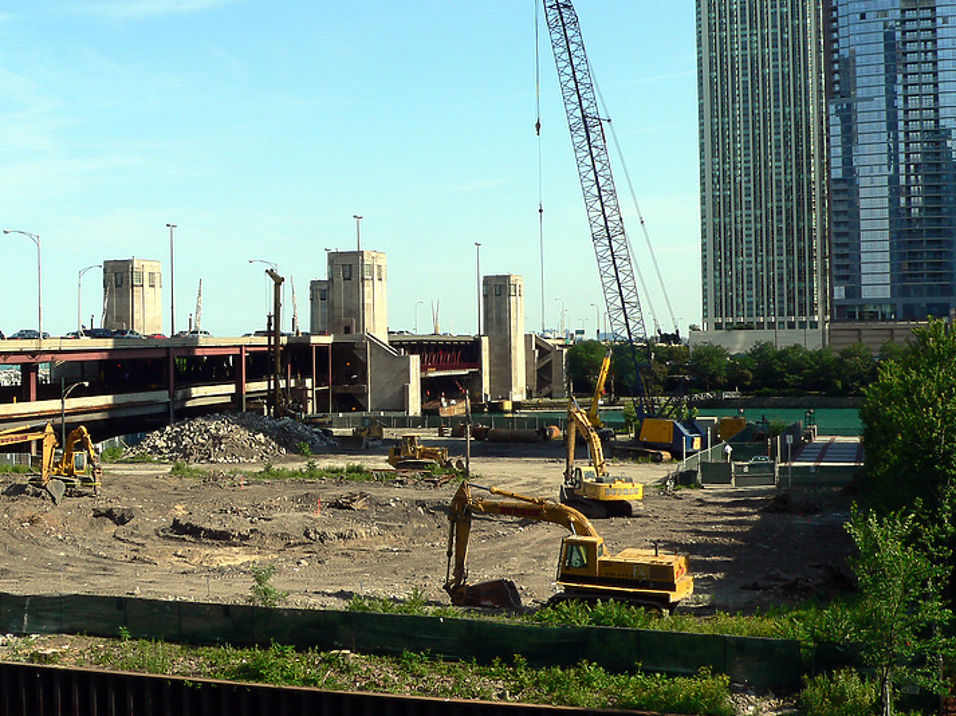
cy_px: 343
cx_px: 416
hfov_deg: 39.6
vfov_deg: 30.2
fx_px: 1325
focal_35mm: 48
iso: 80
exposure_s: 1/500
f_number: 4.6
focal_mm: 6.4
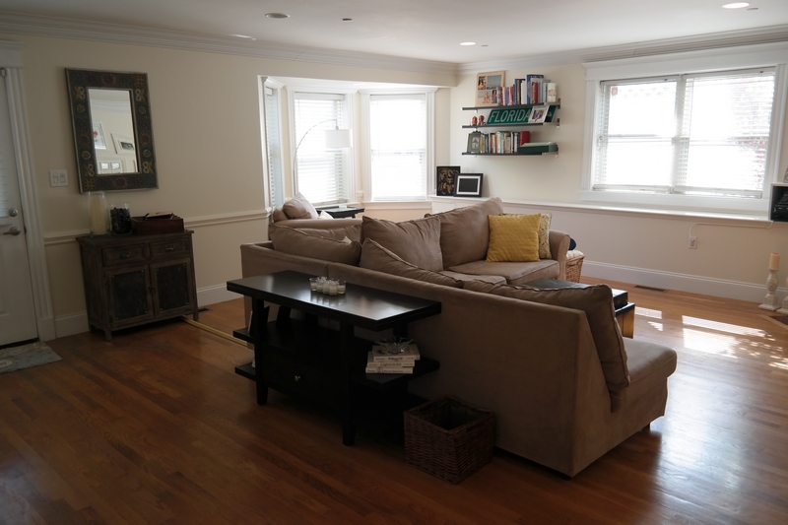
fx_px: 591
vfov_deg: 47.9
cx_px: 394
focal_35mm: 27
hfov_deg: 67.4
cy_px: 262
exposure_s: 1/40
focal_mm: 18
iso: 200
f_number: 3.5
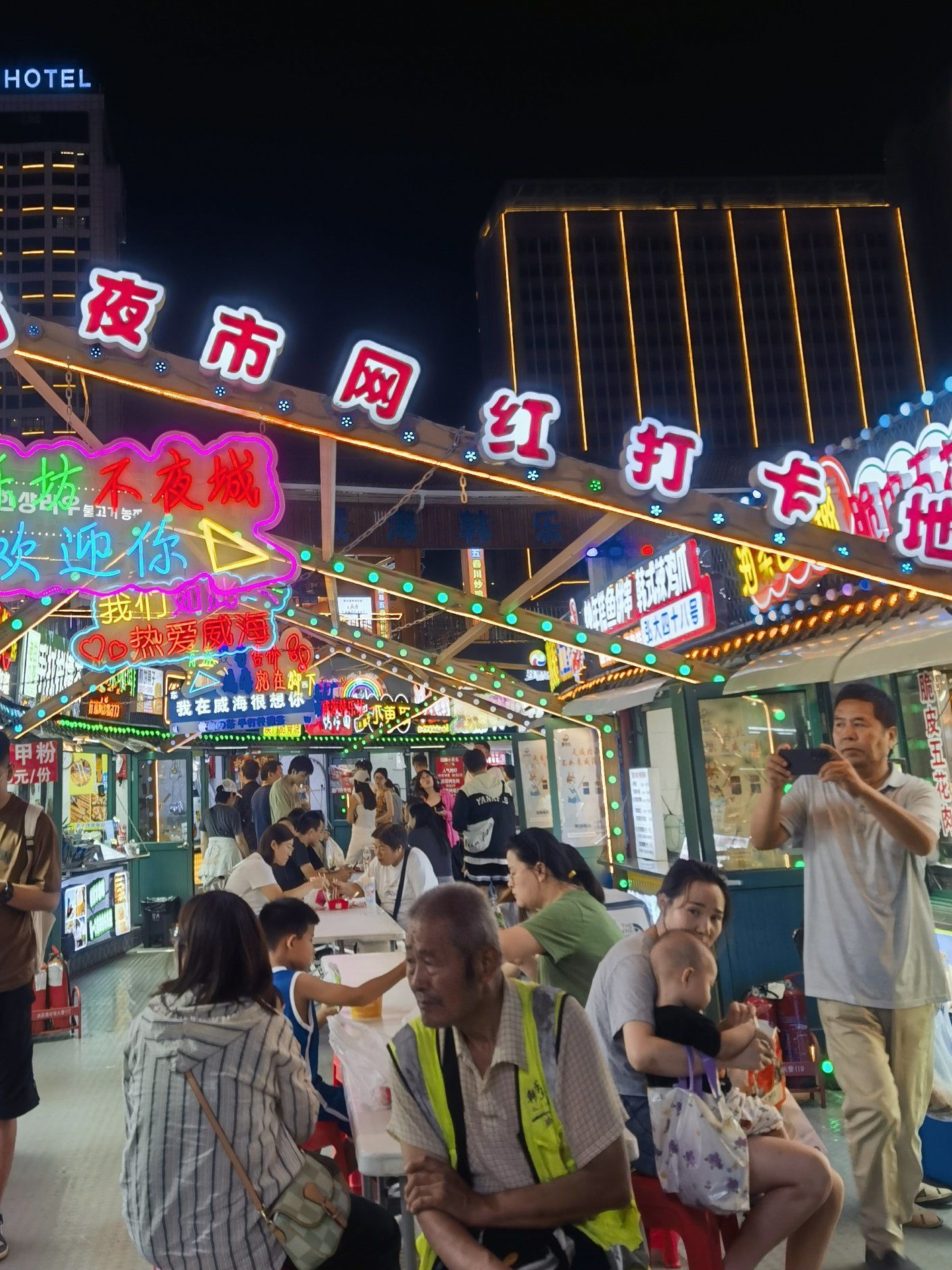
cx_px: 334
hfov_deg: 36.5
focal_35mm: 39
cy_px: 435
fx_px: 1430
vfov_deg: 47.2
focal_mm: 6.67
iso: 64
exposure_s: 1/100
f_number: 1.9
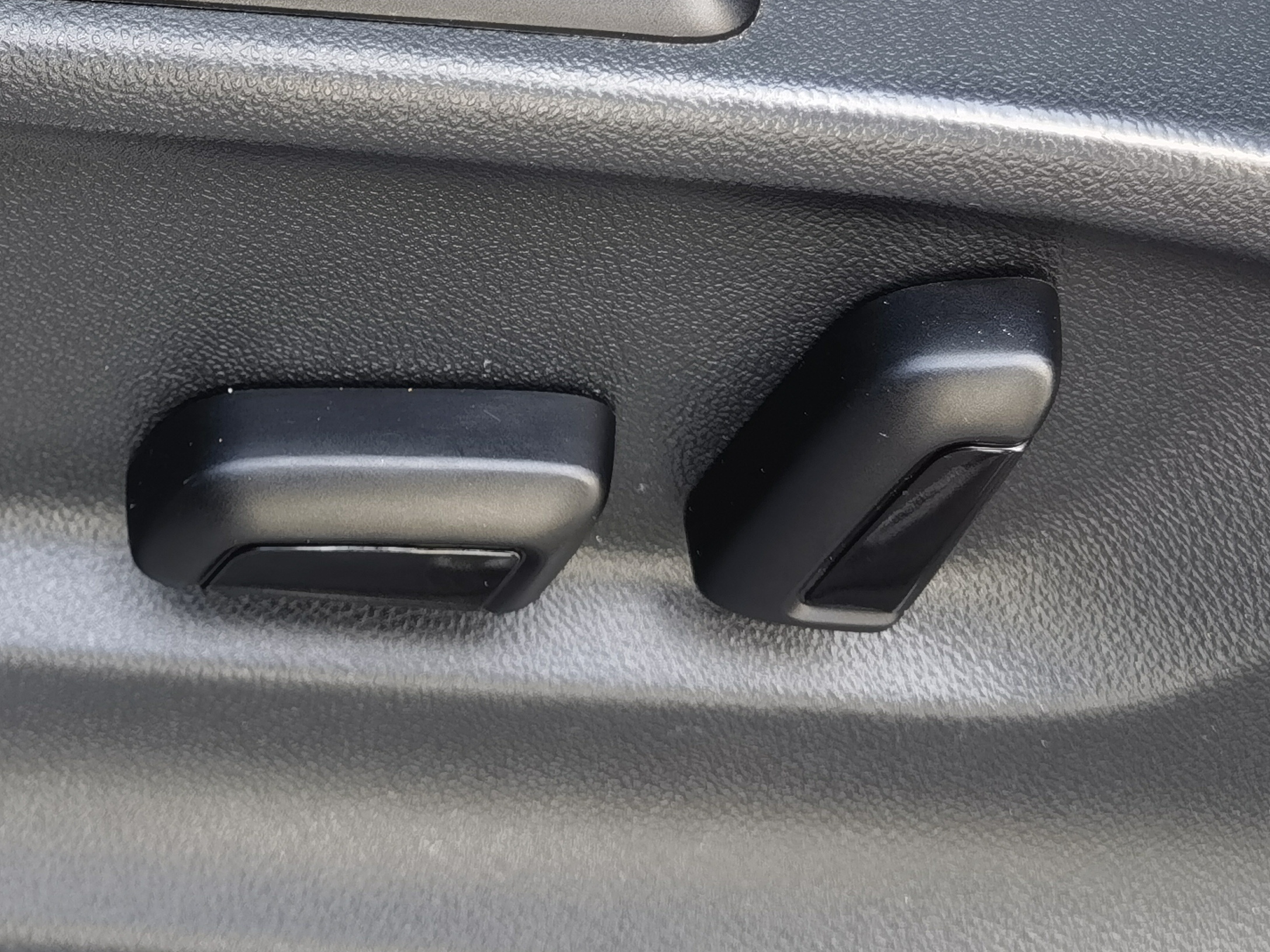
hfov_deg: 28.7
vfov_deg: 21.9
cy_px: 140
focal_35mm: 66
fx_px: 2421
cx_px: 252
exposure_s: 1/100
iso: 50
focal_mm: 6.67
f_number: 1.9
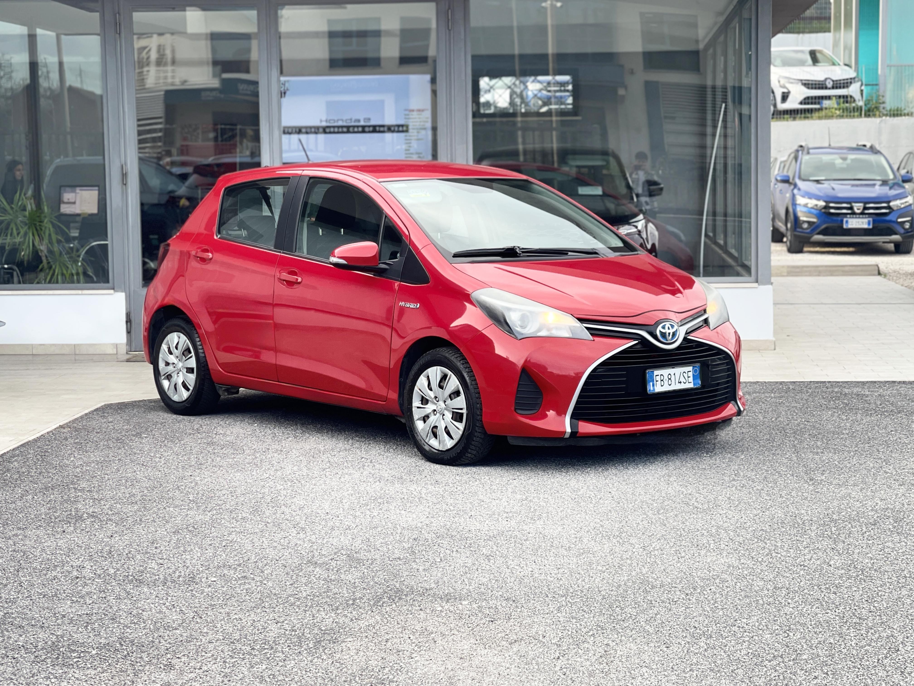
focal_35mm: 64
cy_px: 343
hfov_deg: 30.3
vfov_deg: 22.9
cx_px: 457
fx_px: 1690
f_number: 2.2
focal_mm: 7.5
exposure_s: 1/121
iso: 25
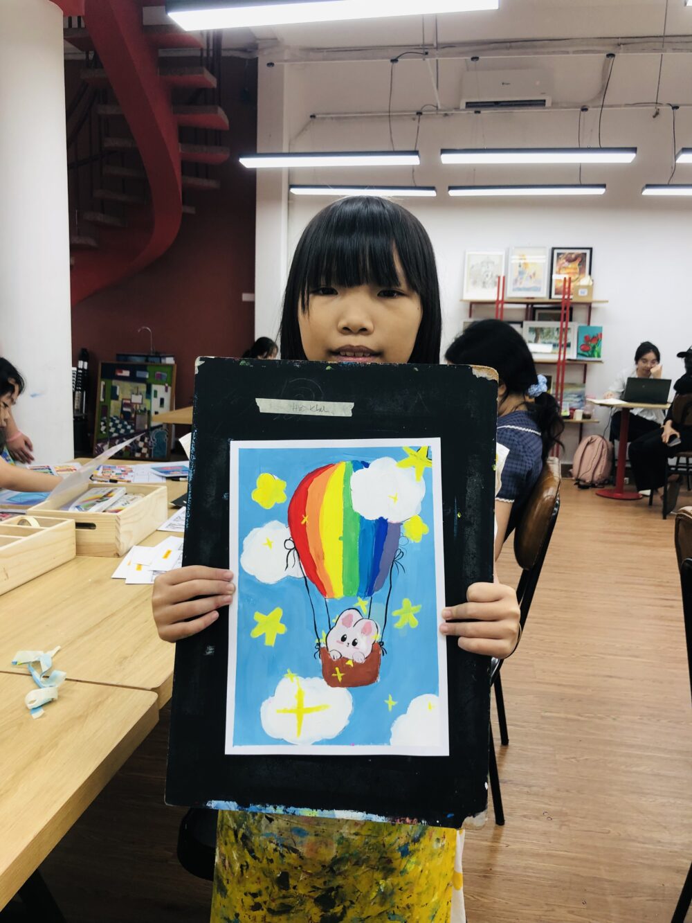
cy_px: 462
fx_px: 746
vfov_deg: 63.4
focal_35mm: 28
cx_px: 346
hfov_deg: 49.8
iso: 40
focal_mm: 4
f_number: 1.8
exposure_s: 1/100
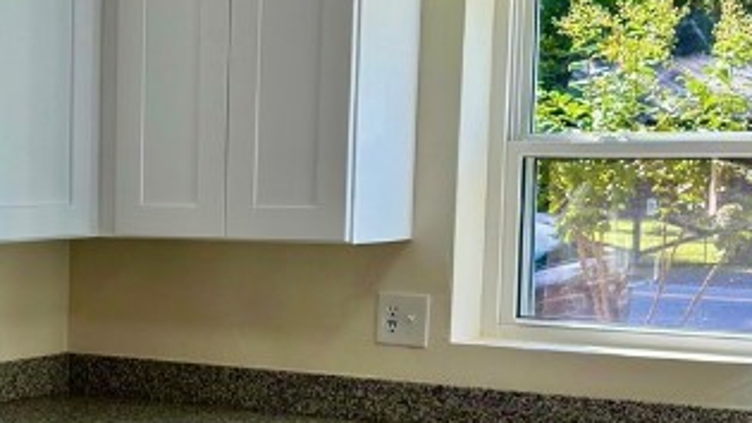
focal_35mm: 85
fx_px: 1694
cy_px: 351
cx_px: -95
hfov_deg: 23.3
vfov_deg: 14.1
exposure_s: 1/315
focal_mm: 6.76
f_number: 1.78
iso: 80
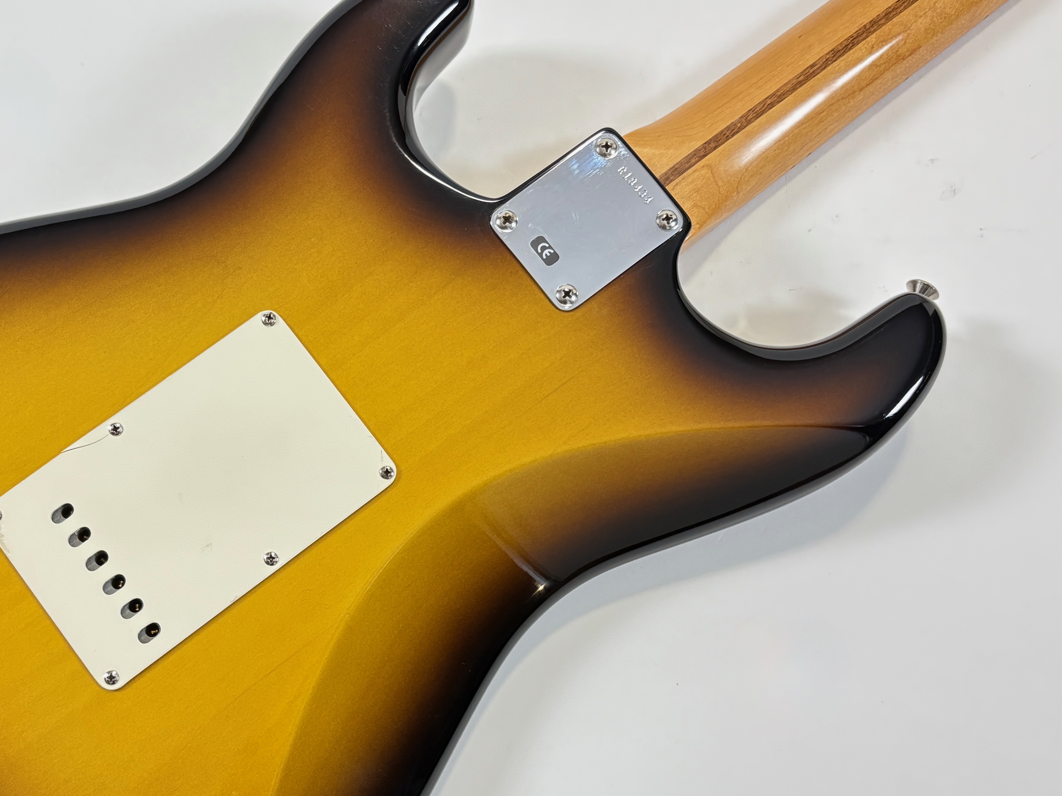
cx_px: 380
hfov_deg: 44.3
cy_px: 469
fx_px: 1289
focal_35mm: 42
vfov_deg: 34.3
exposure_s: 1/50
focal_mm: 5.96
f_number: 1.6
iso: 250
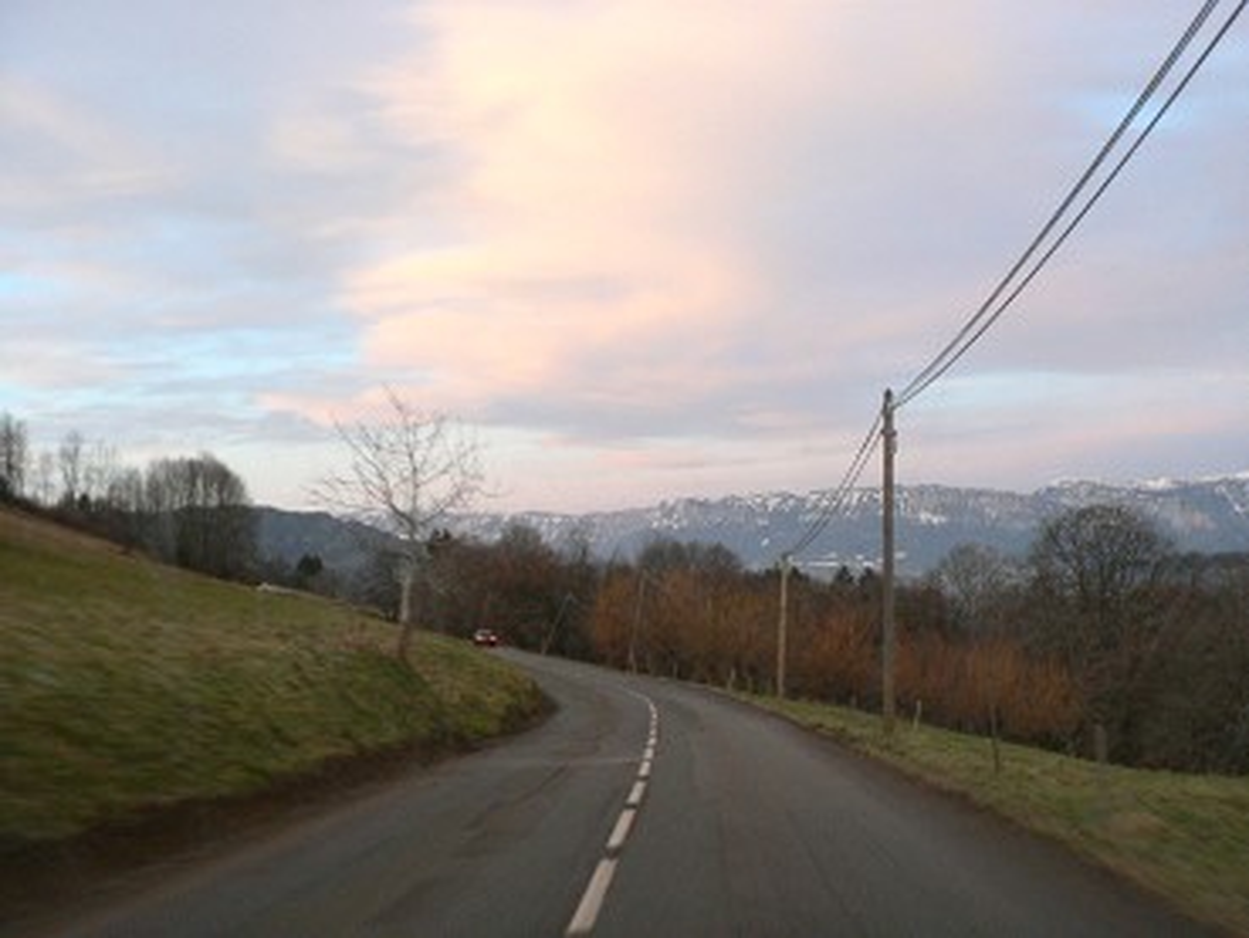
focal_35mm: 36
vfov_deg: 39.7
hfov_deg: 51.3
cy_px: 469
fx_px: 1299
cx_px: 624
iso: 150
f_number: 2.8
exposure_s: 1/30
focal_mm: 6
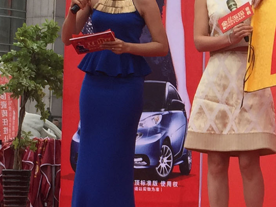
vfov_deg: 11.1
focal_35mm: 134
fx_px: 1069
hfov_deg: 14.3
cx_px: 319
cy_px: 145
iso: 32
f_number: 2.2
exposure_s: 1/1163
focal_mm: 4.15
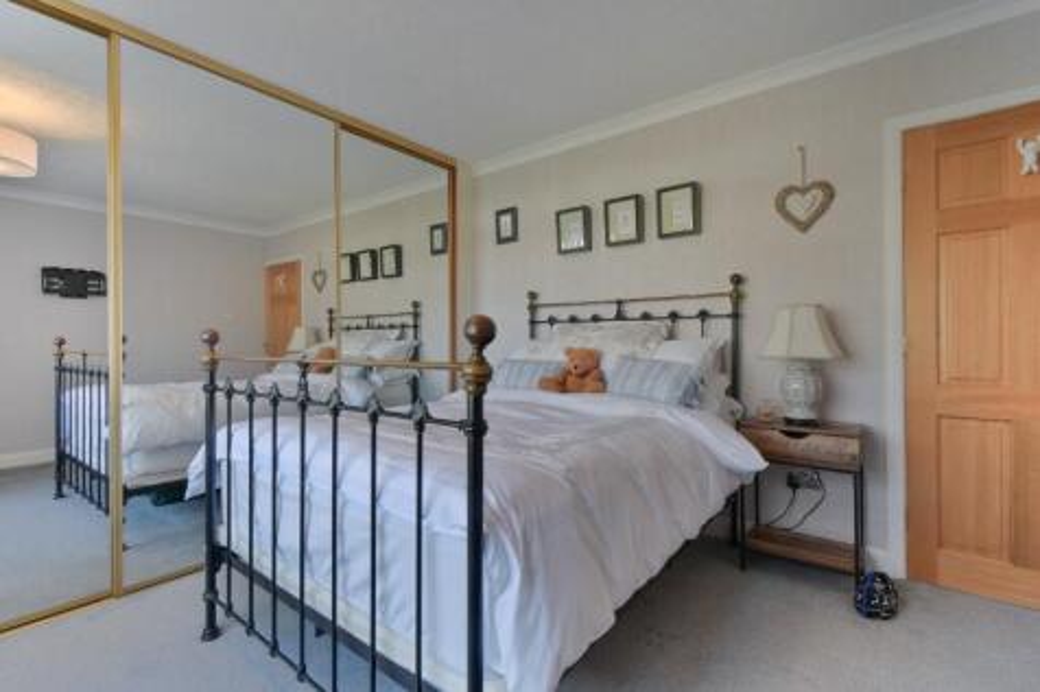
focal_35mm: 15
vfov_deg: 77.3
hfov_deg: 100.4
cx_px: 520
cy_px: 346
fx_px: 433
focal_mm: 10
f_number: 9
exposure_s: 1/1.6
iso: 400
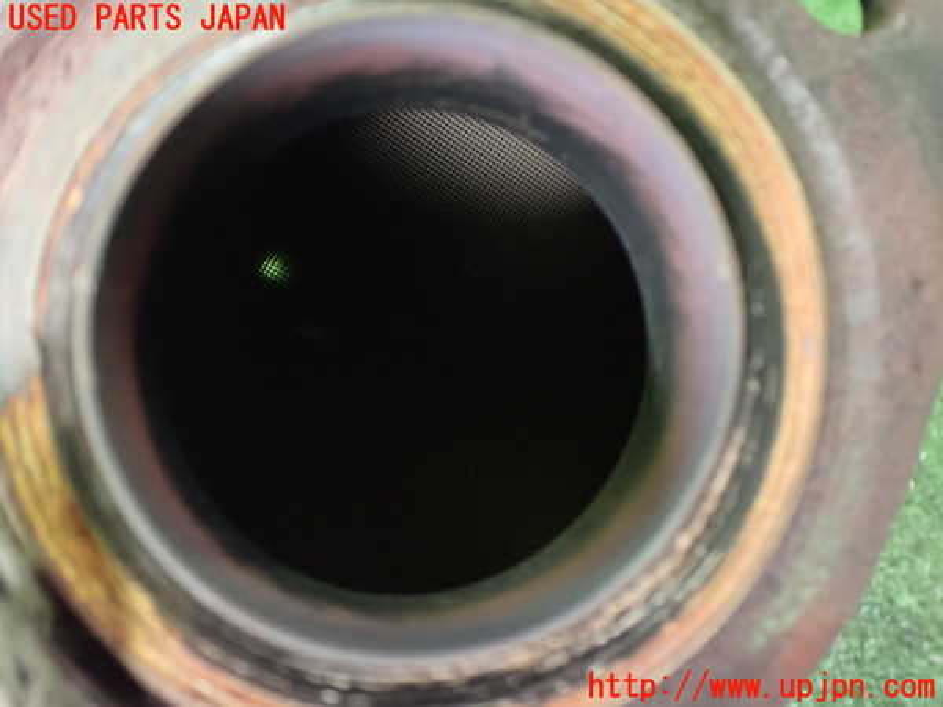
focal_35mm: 30
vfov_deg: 46.8
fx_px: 817
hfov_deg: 60.0
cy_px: 354
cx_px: 472
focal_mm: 5.4
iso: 1250
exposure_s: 1/30
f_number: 2.3
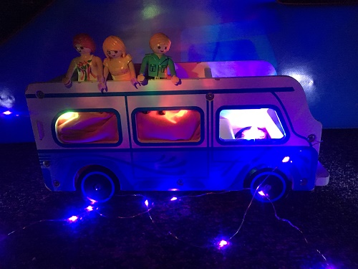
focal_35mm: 29
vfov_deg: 48.2
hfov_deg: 61.7
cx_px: 179
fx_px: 300
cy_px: 134
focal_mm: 4.15
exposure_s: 1/17
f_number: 2.2
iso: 250
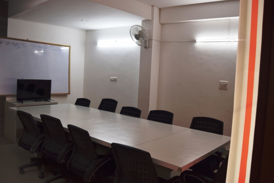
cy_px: 92
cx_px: 137
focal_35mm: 30
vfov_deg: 43.6
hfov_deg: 61.9
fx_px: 228
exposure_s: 1/80
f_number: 4.5
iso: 400
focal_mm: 20
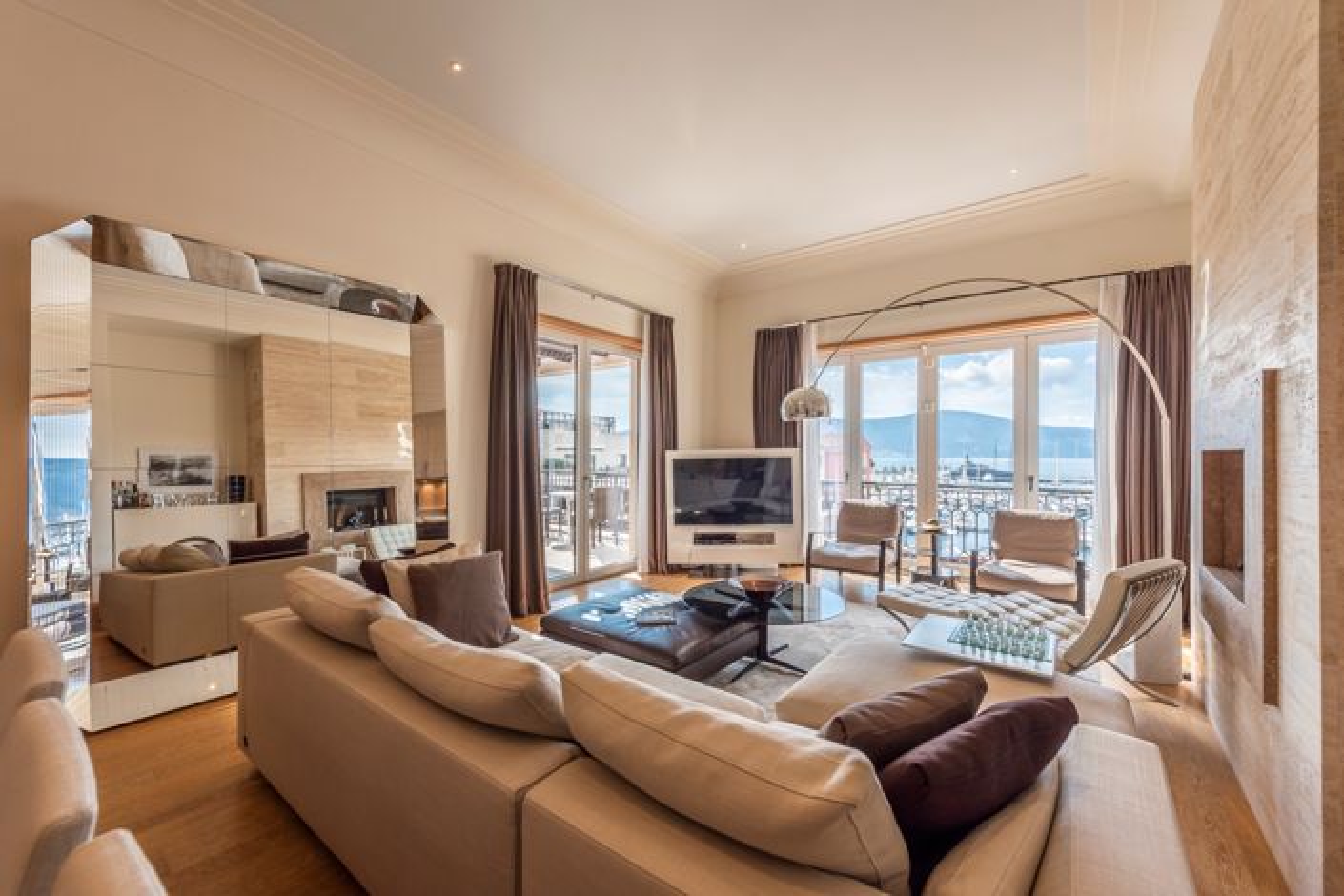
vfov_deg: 81.2
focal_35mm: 14
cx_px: 672
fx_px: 523
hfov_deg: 104.3
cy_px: 448
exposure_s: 1/320
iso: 100
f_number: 5.6
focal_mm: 14
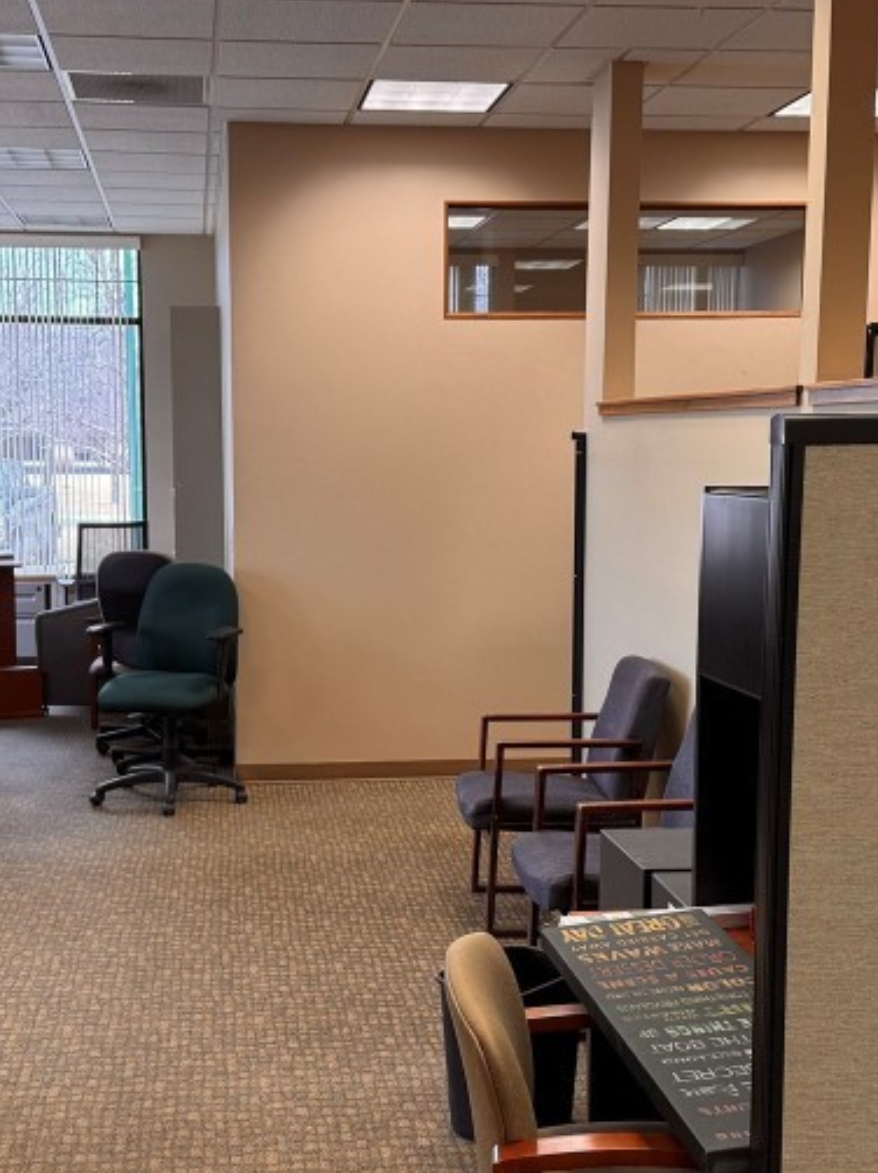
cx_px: 374
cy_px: 645
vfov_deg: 38.9
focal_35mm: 49
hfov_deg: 29.6
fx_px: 1659
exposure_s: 1/60
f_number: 1.78
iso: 160
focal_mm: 6.76
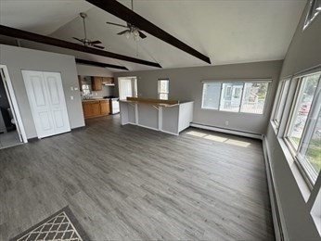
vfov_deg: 85.7
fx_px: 130
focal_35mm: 14
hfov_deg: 102.0
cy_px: 120
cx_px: 160
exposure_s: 1/153
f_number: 2.2
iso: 40
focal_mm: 2.22
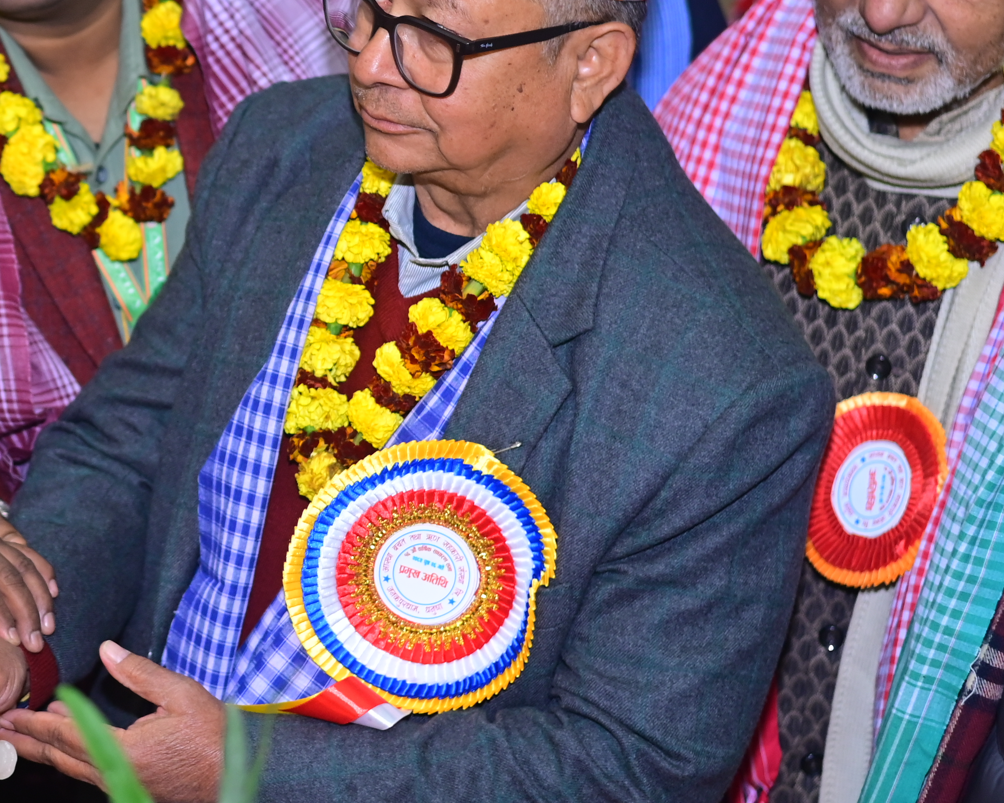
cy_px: 237
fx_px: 3506
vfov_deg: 13.0
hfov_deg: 16.0
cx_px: -8
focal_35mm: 118
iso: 640
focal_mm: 50
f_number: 2.5
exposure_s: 1/200
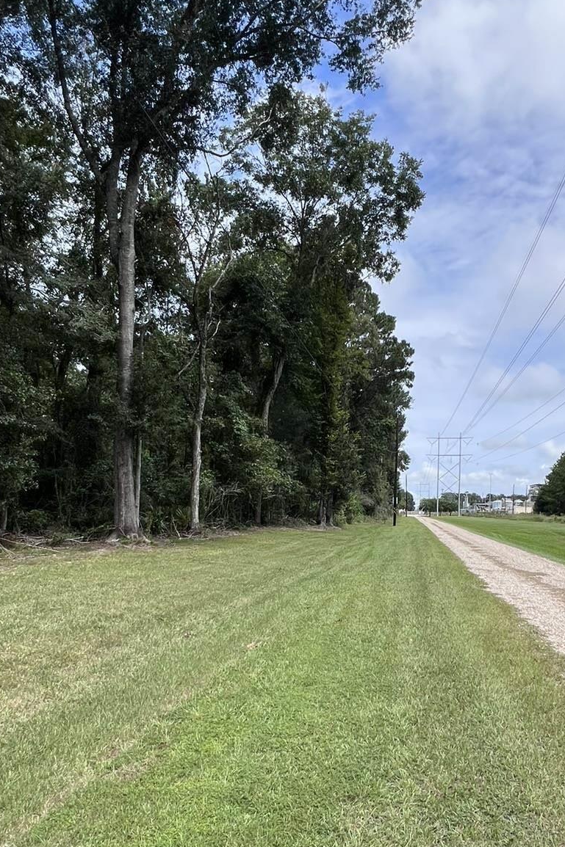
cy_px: 535
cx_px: 334
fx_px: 565
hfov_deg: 52.8
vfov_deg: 72.4
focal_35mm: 24
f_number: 1.8
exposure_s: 1/1309
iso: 32
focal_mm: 1.57
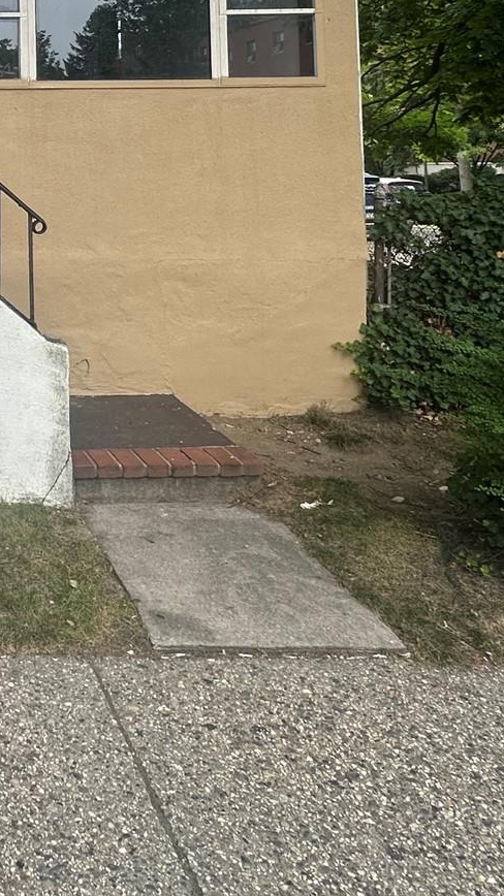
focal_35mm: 36
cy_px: 129
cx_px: -187
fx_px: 856
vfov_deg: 50.5
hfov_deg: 26.6
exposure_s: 1/435
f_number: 2.2
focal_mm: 2.22
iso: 40
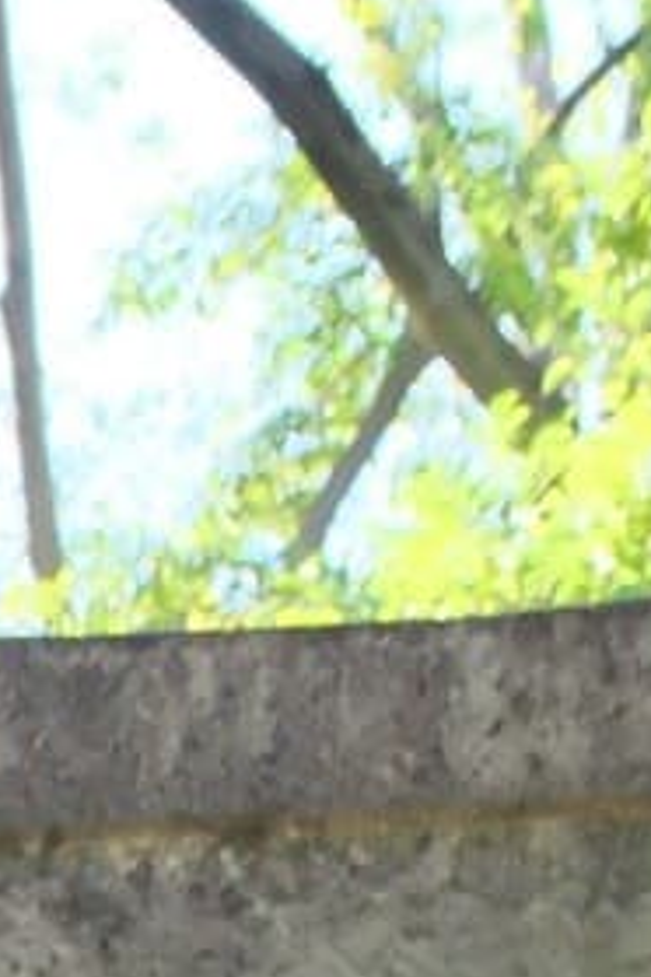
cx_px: -1740
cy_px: 3442
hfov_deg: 4.5
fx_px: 7757
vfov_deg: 6.3
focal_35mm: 286
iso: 800
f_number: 5.6
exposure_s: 1/100
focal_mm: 24.7
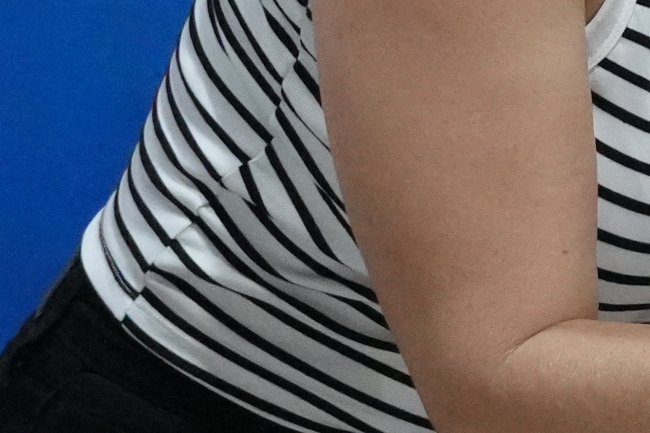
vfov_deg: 5.6
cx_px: 1290
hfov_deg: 8.0
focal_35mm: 246
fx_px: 4437
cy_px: 125
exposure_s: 1/160
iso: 6400
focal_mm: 29
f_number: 4.5
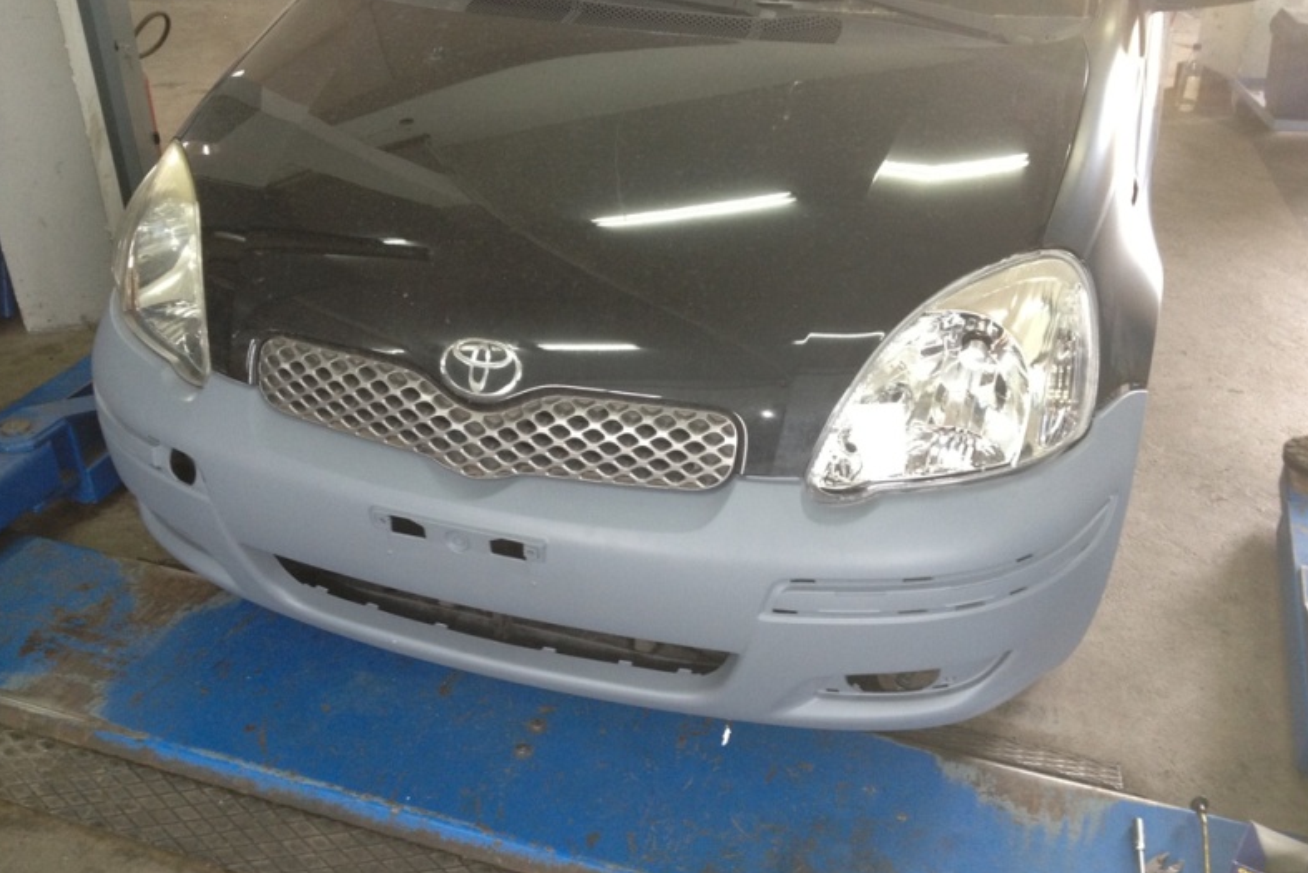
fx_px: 1344
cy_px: 446
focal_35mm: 37
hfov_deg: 51.9
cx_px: 653
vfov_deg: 36.0
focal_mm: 4.28
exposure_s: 1/20
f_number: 2.4
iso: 125
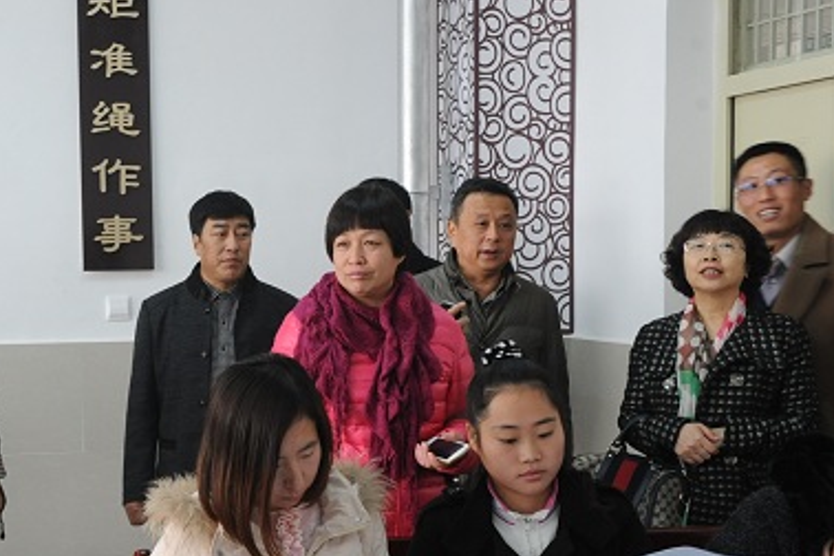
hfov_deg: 30.8
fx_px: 1483
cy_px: 322
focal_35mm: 64
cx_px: 197
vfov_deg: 21.2
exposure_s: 1/50
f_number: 7.1
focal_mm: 38
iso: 2000
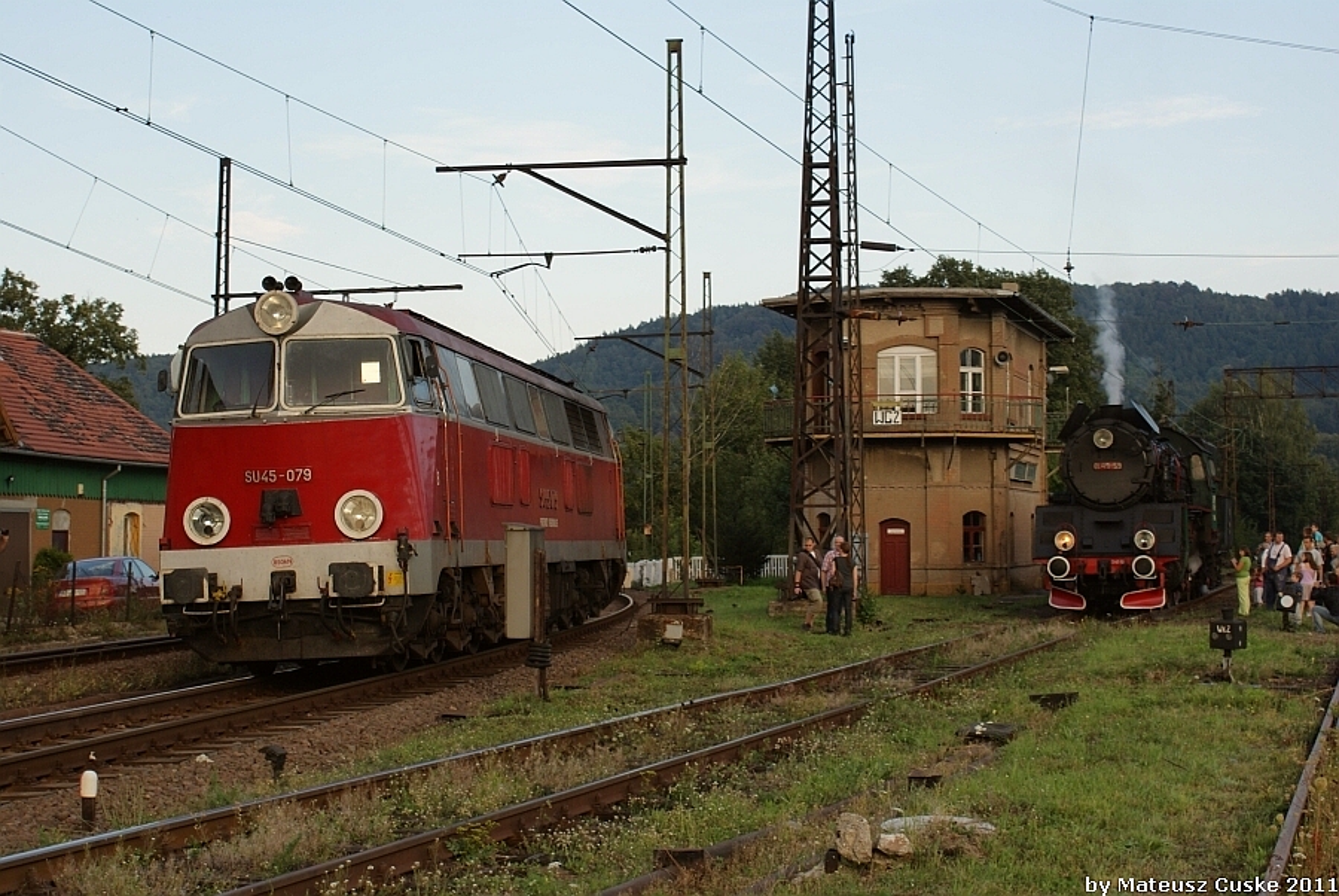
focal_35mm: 60
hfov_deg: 33.4
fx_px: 2234
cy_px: 448
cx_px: 670
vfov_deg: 22.7
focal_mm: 40
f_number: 8
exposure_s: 1/100
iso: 100
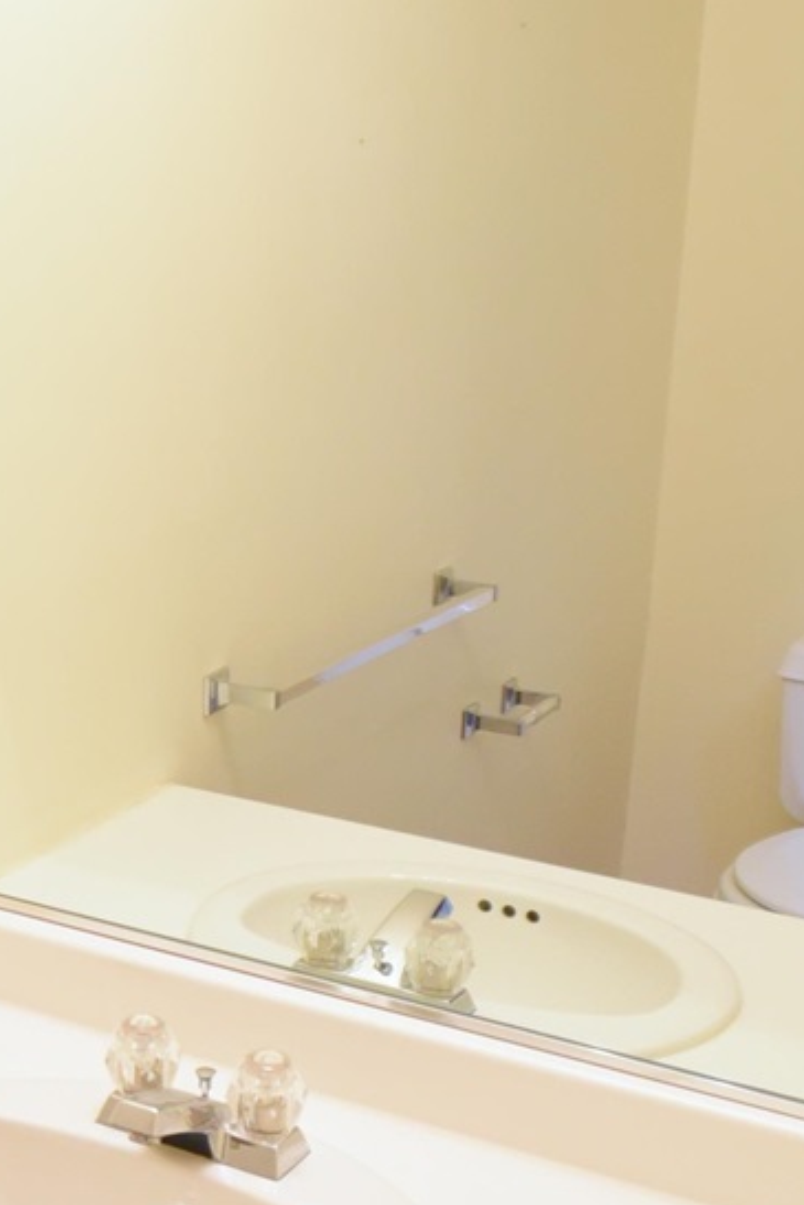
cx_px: -238
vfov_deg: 33.6
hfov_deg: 20.9
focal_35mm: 59
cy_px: 806
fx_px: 1975
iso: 2000
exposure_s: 1/320
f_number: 2.8
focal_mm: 14
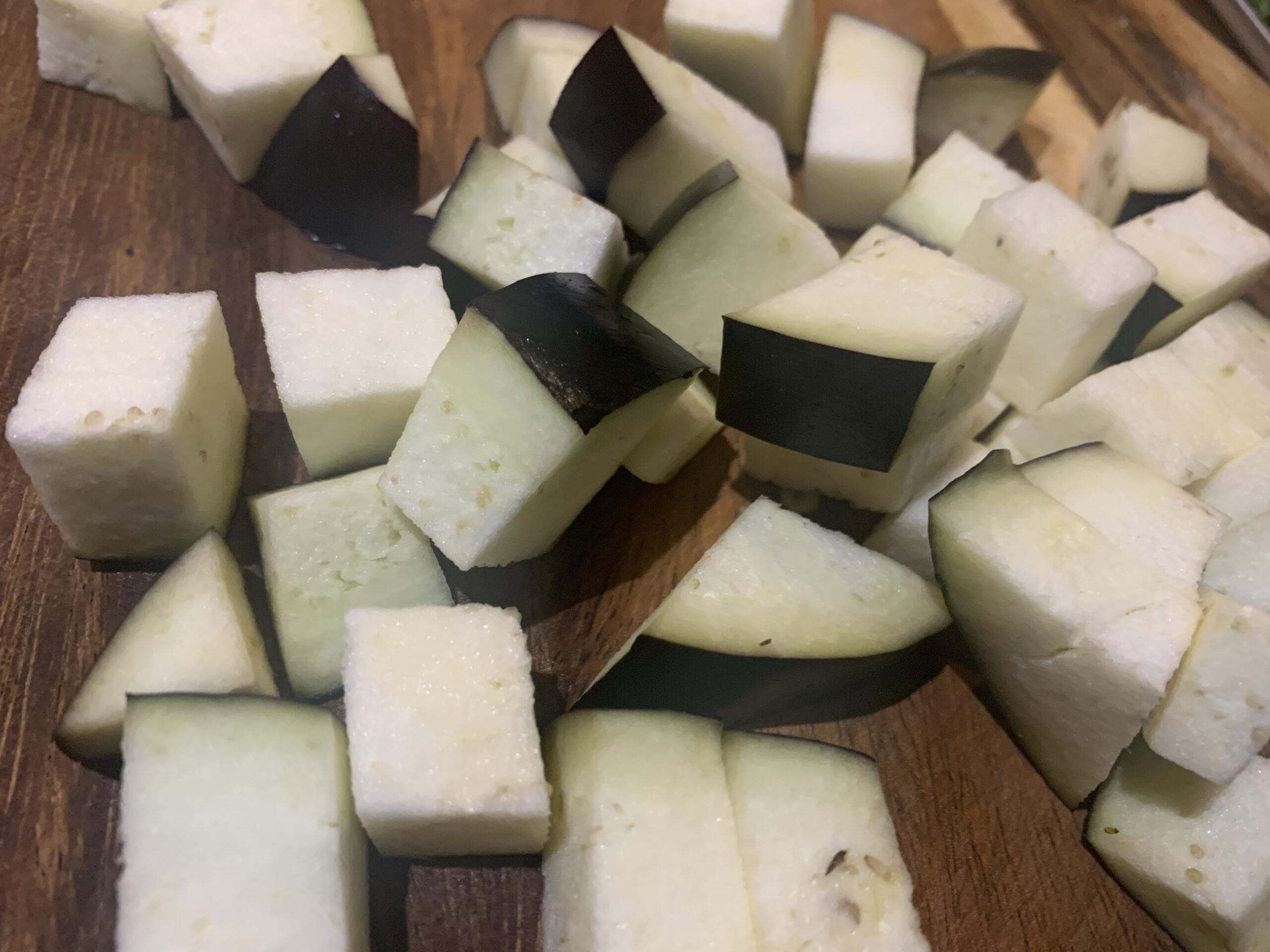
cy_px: 476
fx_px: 954
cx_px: 635
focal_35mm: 26
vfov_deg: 53.1
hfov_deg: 67.3
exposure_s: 1/50
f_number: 1.8
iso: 250
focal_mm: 4.25
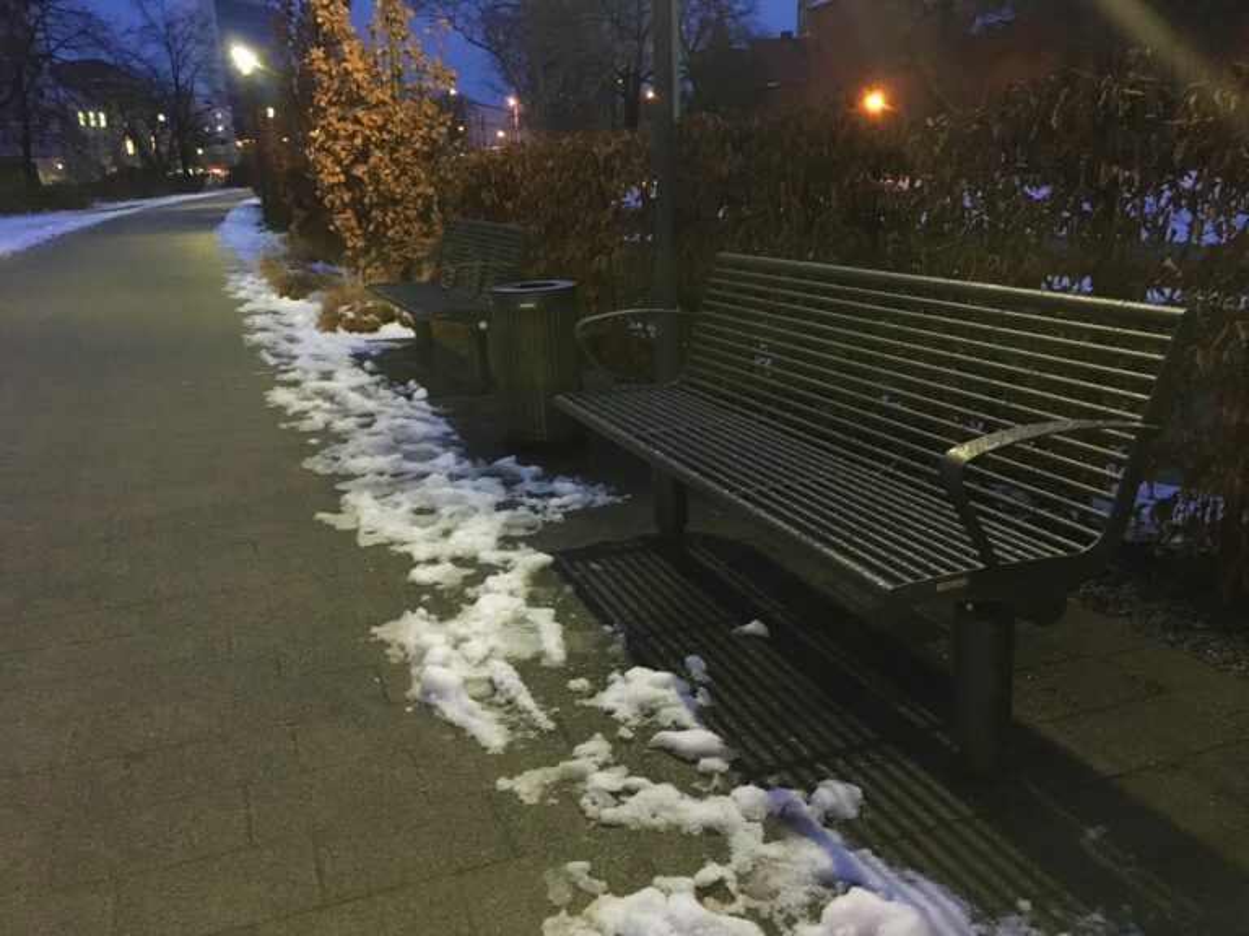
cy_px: 468
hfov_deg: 61.7
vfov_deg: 48.2
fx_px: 1046
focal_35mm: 29
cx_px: 624
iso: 800
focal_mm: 4.15
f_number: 2.2
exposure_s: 1/17
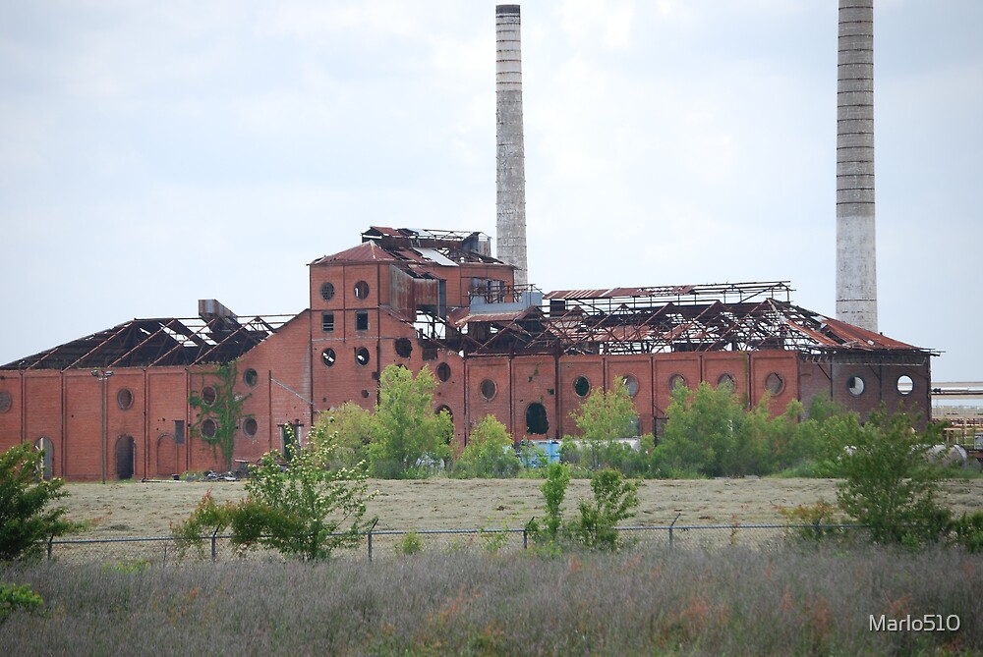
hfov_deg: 13.0
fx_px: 4305
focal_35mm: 158
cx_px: 492
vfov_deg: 8.7
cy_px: 328
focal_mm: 105
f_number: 5.6
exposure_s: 1/500
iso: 140
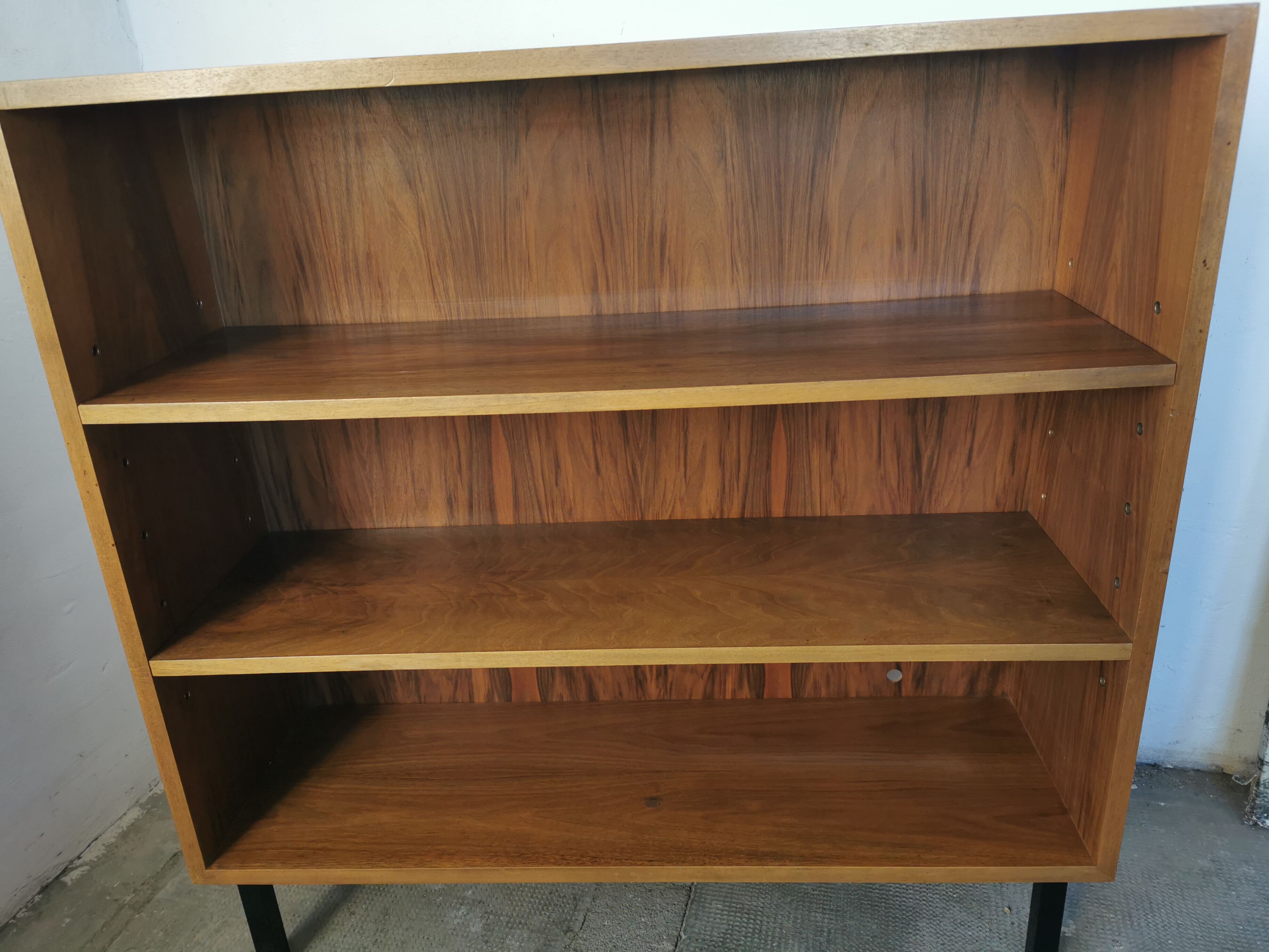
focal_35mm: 27
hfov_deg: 65.3
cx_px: 634
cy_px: 476
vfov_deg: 51.4
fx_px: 990
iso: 80
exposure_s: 1/100
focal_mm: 5.56
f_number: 1.6
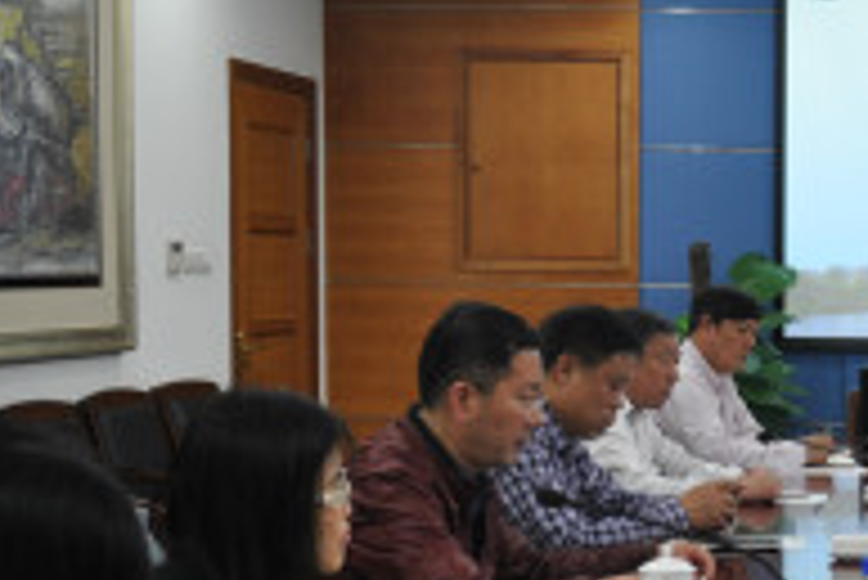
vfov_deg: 15.2
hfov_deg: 21.5
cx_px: 976
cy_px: 456
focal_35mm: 89
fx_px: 2158
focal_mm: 21
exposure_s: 1/30
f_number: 3.8
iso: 320
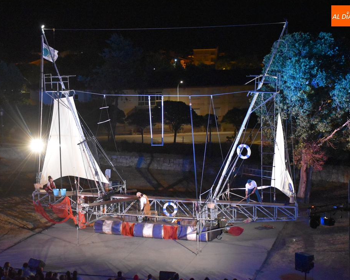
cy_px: 143
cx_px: 139
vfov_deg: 23.6
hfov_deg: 29.2
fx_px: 669
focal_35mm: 65
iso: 8000
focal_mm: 35
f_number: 4.2
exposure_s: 1/60
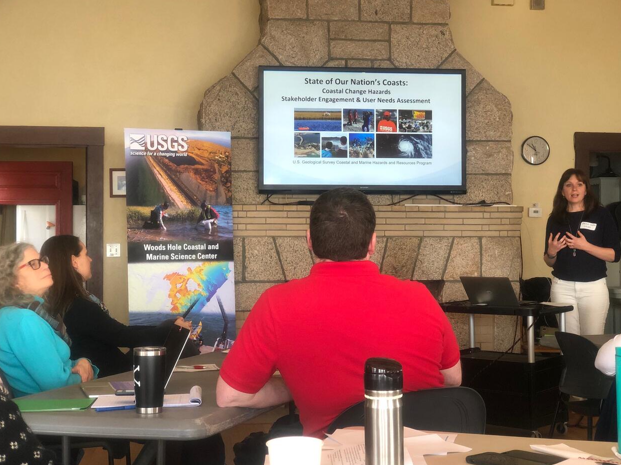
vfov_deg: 26.1
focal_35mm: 56
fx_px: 1004
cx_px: 320
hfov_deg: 34.4
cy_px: 240
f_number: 2.4
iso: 80
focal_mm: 6
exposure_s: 1/60
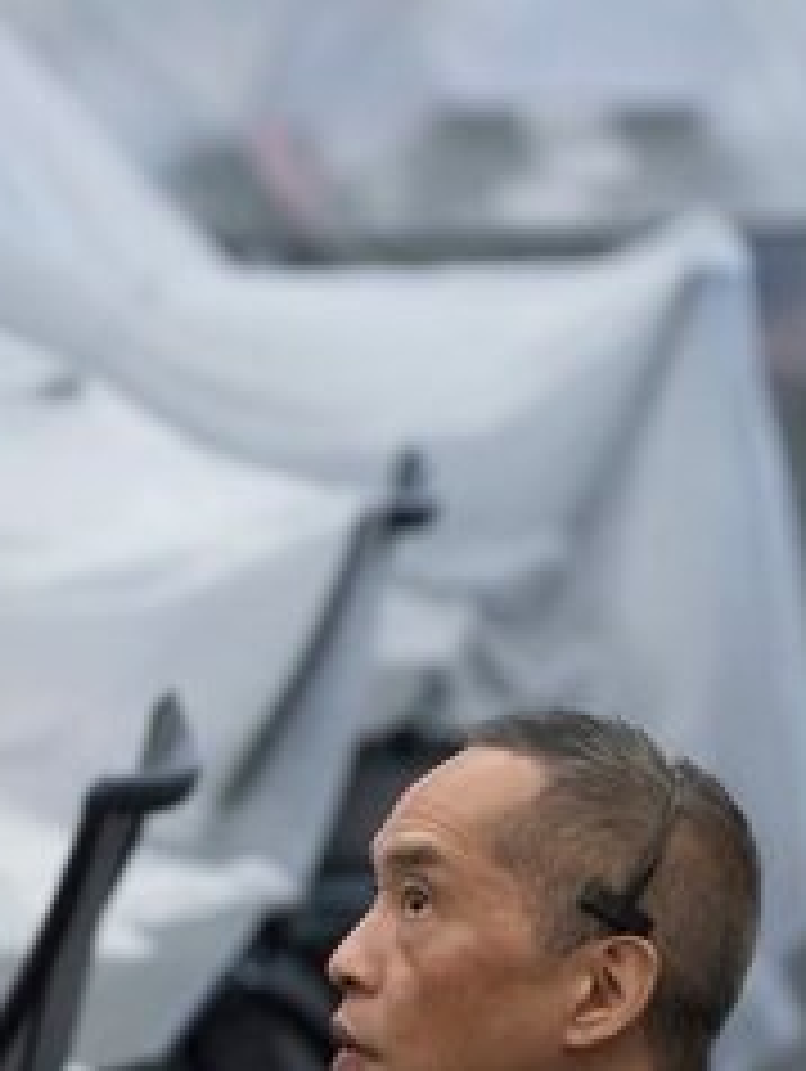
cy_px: 907
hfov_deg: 3.4
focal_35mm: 436
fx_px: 13512
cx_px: -288
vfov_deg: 4.5
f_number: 2.8
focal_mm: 135
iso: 3200
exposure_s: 1/200
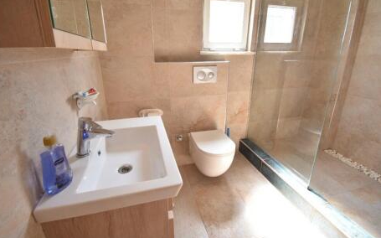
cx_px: 188
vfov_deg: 71.2
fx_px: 166
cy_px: 113
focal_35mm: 16
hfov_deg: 97.8
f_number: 4.5
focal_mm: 10
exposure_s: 1/15
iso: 320
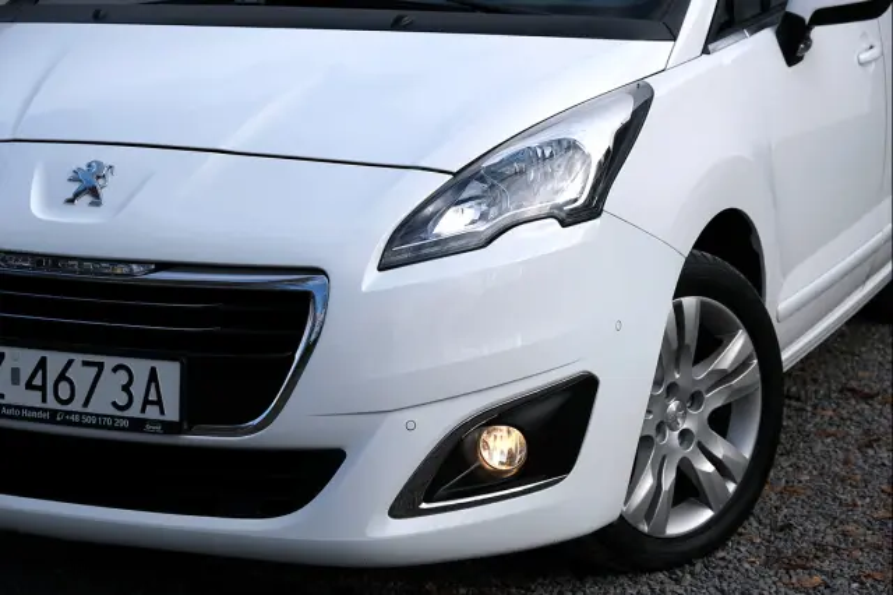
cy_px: 298
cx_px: 446
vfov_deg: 16.4
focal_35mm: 83
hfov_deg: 24.5
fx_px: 2058
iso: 320
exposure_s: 1/1100
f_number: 5.6
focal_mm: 55
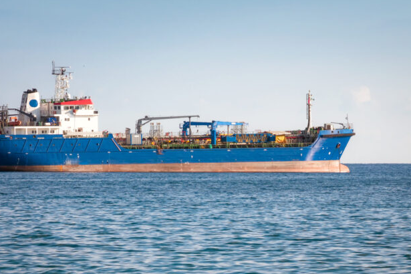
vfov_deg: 4.4
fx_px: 3550
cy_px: 172
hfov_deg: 6.6
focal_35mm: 311
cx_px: 216
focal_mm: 150
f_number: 14
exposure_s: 1/200
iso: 200
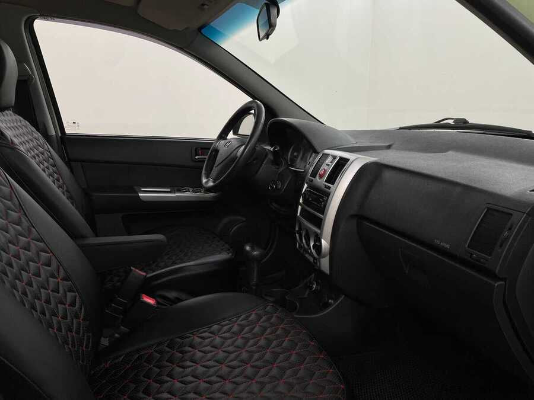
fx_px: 401
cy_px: 200
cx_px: 267
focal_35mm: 26
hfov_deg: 67.3
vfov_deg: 53.1
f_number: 1.6
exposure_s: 1/100
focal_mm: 4.2
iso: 40
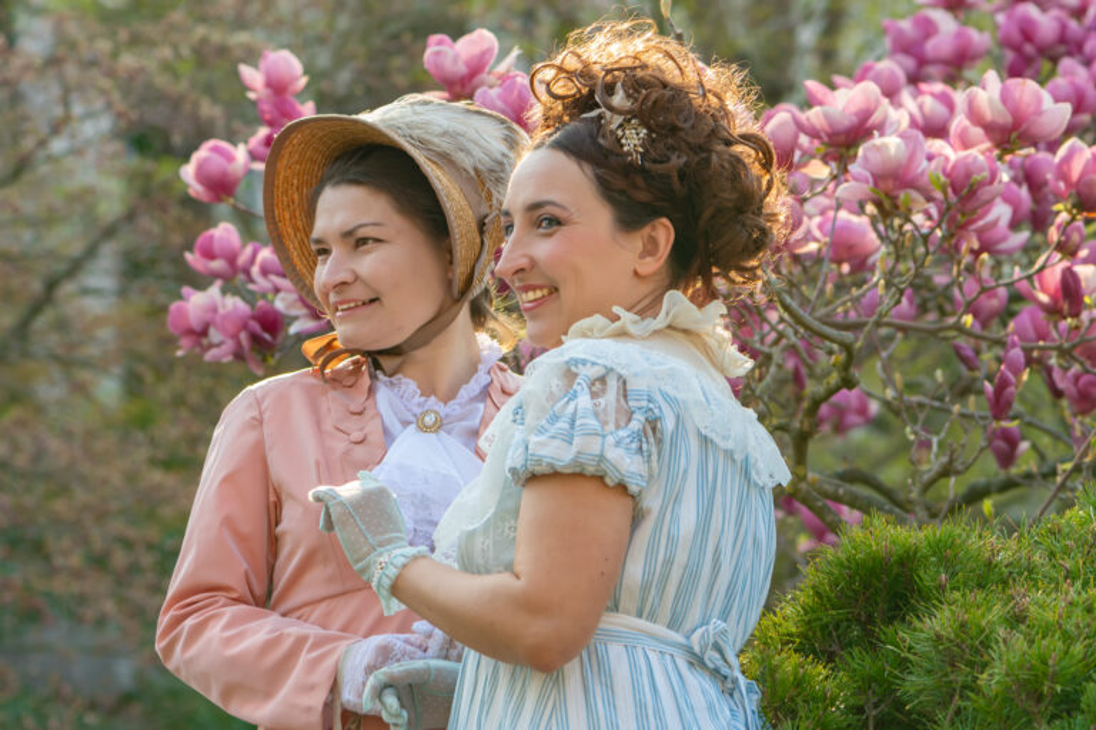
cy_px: 365
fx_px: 4779
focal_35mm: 157
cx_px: 548
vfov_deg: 8.7
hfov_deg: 13.1
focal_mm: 105
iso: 200
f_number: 6.3
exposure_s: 1/160
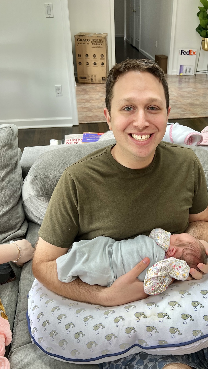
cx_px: 140
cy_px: 190
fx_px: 304
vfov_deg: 62.6
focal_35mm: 31
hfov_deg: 37.4
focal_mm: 5.7
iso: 100
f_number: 1.5
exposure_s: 1/120
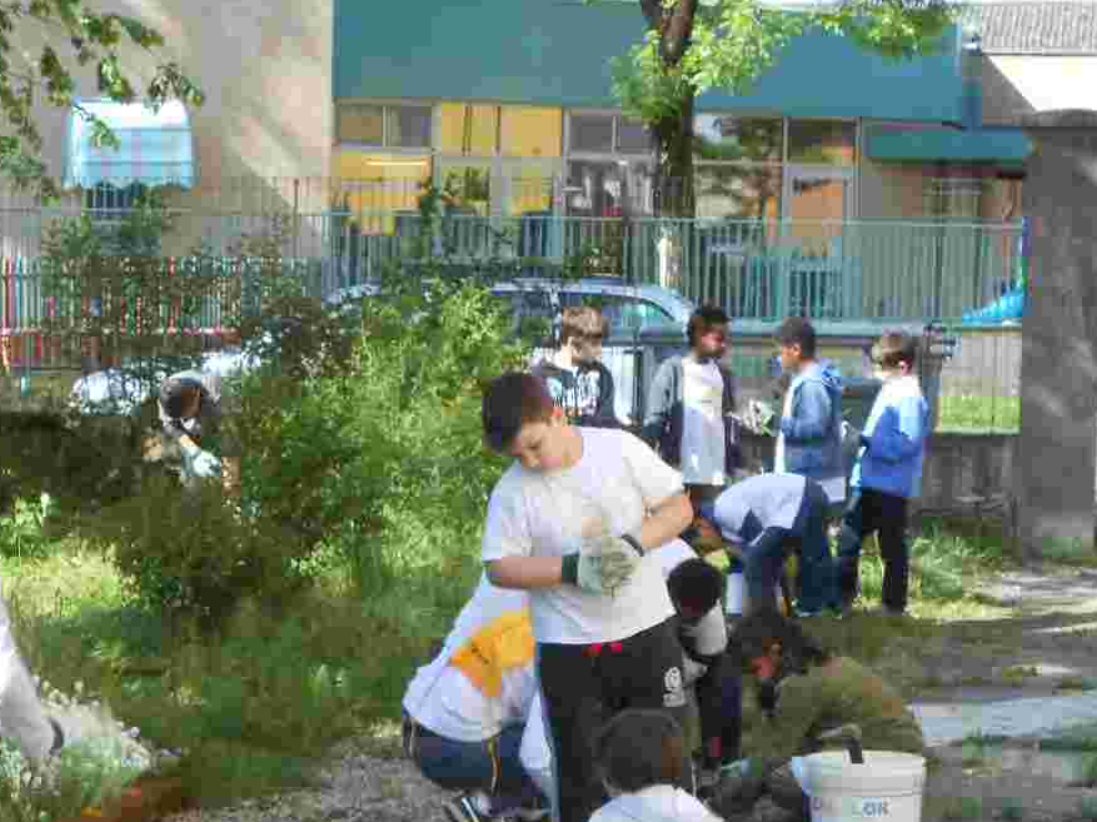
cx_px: 181
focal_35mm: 115
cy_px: 647
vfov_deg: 12.8
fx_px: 3643
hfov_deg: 17.0
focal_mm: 11.3
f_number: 5.6
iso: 80
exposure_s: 1/100
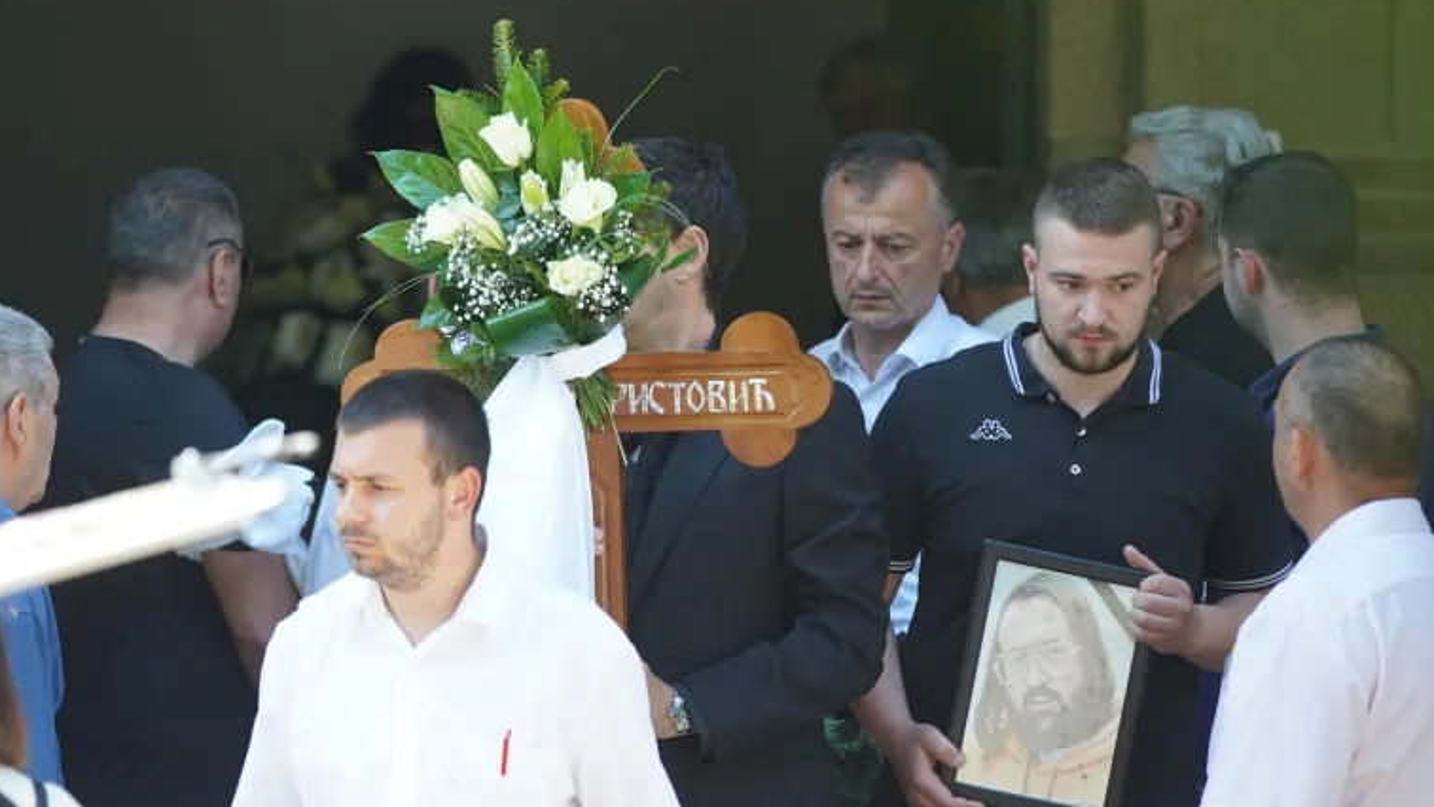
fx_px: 10077
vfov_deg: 4.6
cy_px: 365
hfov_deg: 8.1
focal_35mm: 265
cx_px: 716
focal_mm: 168
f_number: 2.8
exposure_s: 1/500
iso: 640
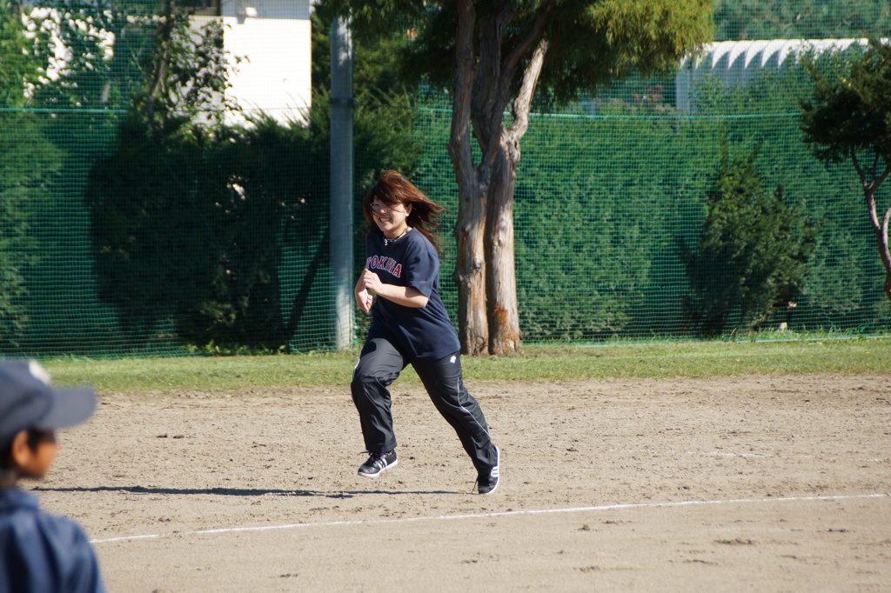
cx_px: 446
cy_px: 296
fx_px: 6680
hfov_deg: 7.6
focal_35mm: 270
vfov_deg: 5.1
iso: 500
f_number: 6.3
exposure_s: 1/1600
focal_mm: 180
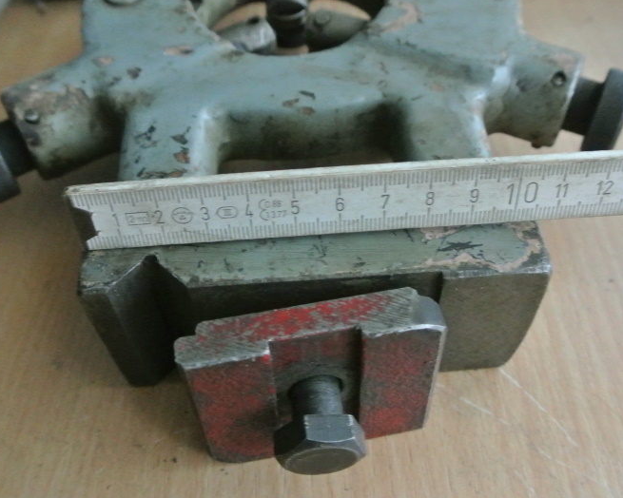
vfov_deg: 47.1
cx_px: 306
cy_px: 245
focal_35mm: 31
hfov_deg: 57.2
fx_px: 572
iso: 3200
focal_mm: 10
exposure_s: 1/25
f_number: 3.5
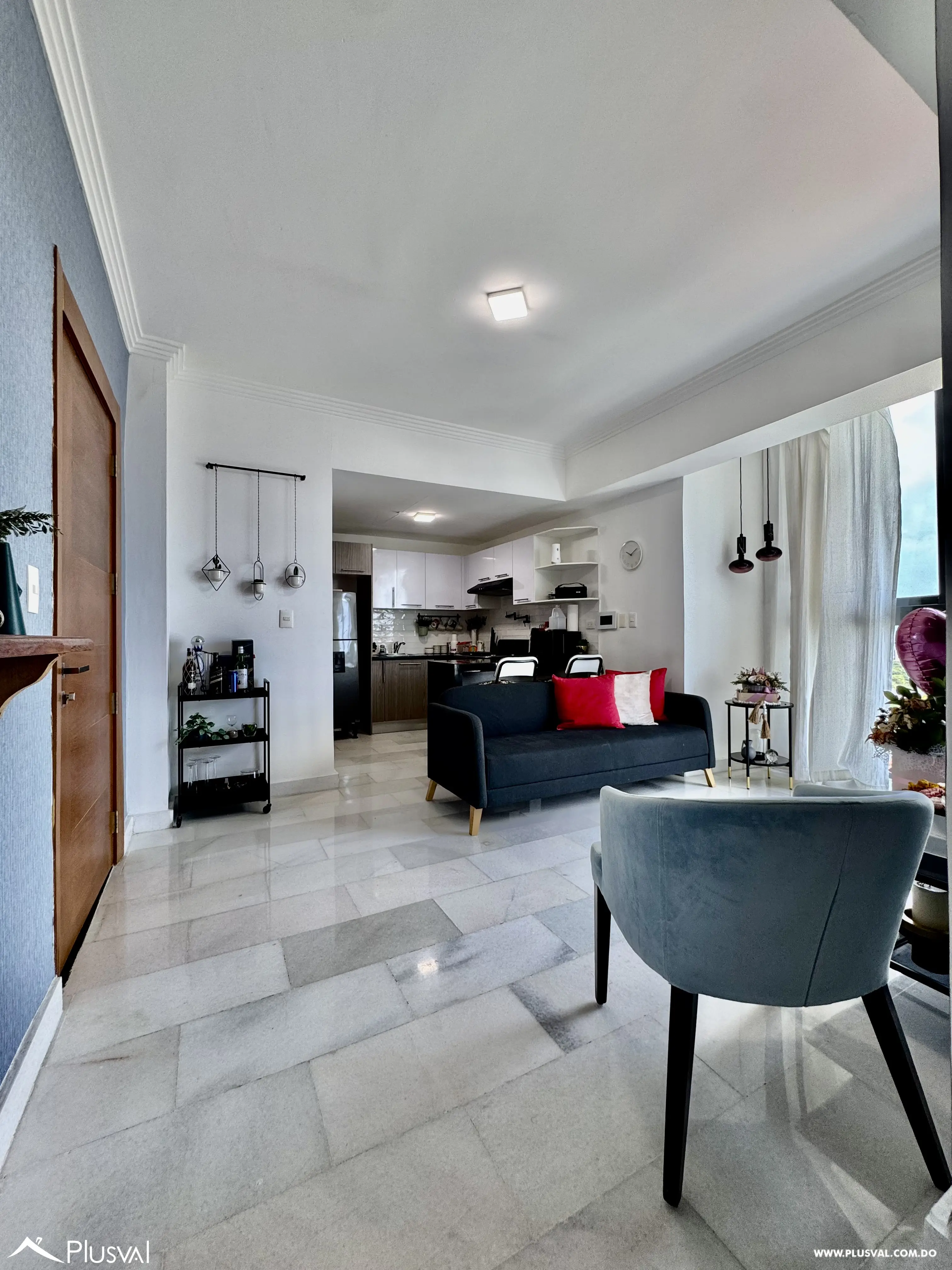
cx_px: 476
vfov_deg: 102.1
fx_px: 513
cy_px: 635
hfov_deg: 85.7
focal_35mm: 14
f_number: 2.2
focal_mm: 2.22
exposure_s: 1/99
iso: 80
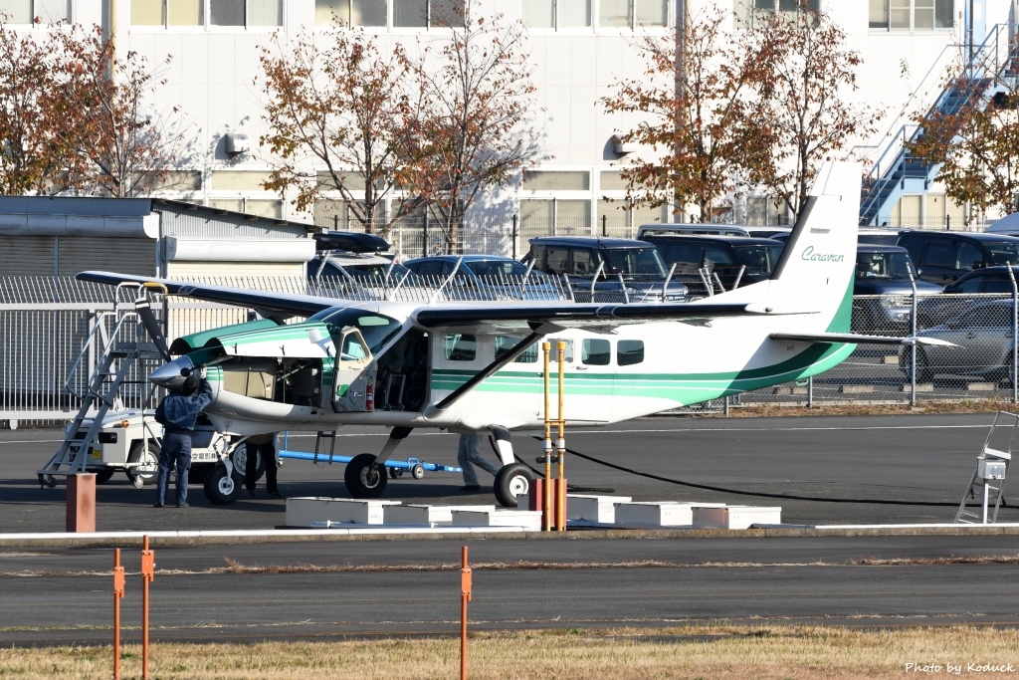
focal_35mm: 585
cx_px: 510
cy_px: 340
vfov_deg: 2.4
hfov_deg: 3.5
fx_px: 16560
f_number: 8
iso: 400
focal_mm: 390
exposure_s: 1/800
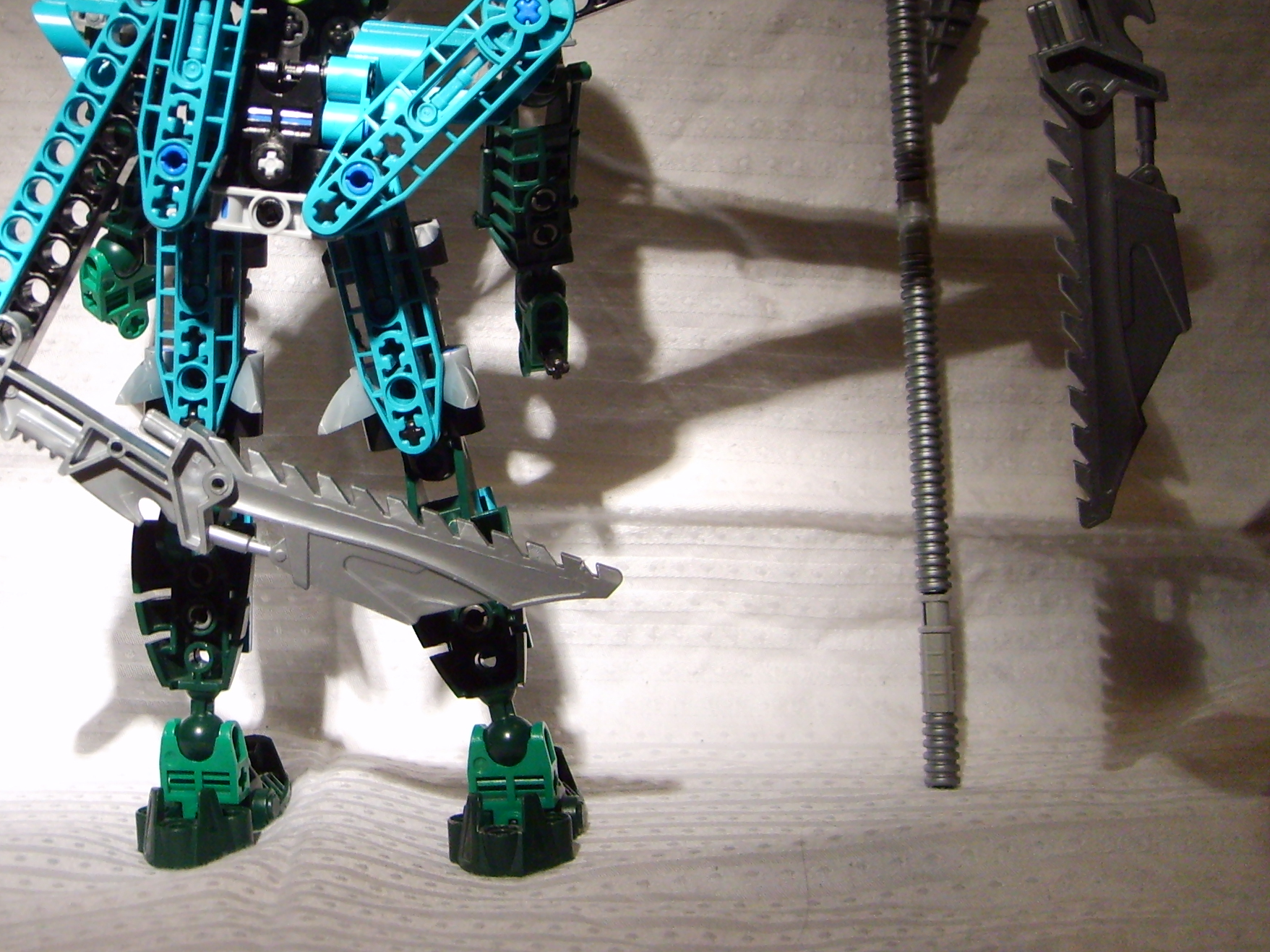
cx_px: 356
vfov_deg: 28.3
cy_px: 295
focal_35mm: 51
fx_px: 1871
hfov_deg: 36.8
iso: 140
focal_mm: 5.8
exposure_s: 1/30
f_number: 2.8
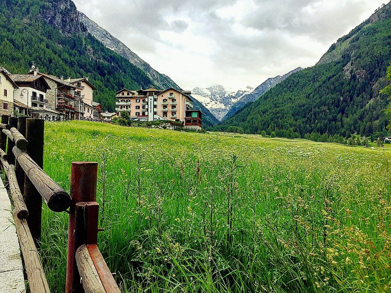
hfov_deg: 61.7
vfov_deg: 48.2
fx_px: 327
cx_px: 196
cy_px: 146
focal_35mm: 29
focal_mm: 4.15
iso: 32
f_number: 2.2
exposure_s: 1/1163
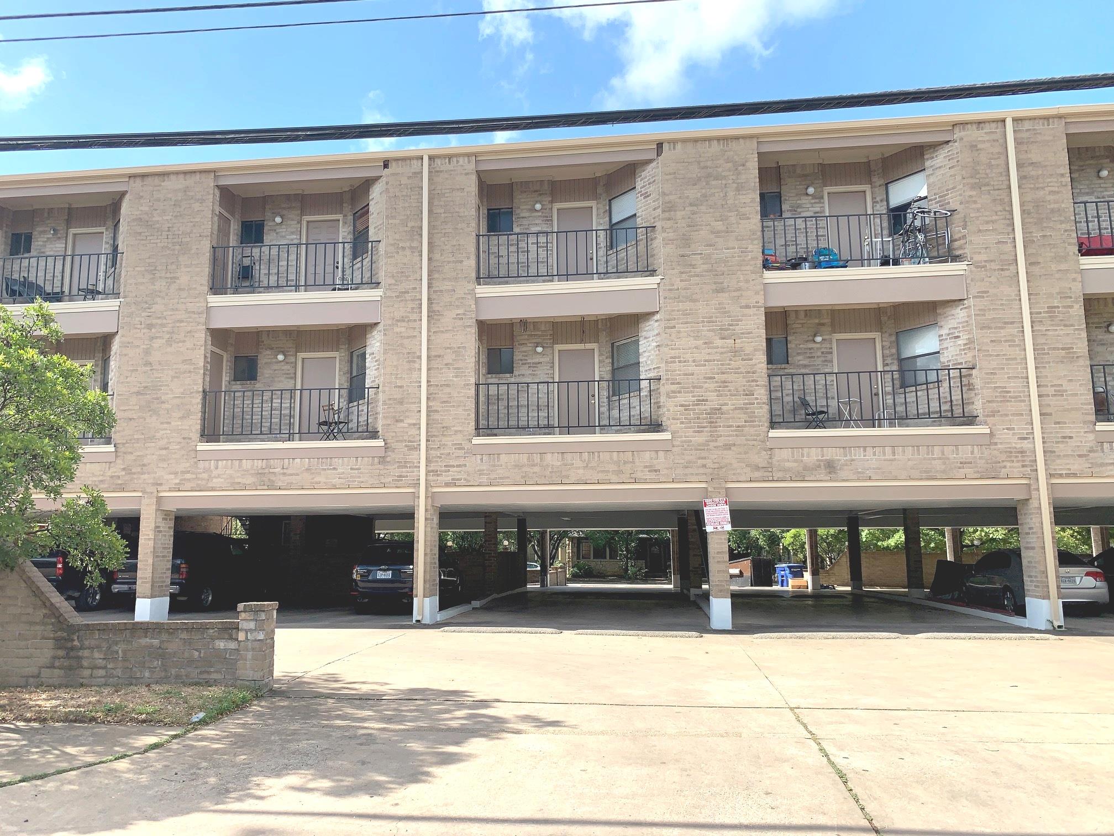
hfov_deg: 67.3
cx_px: 557
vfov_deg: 53.1
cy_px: 418
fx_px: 837
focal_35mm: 26
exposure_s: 1/1054
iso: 25
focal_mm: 4.25
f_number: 1.8
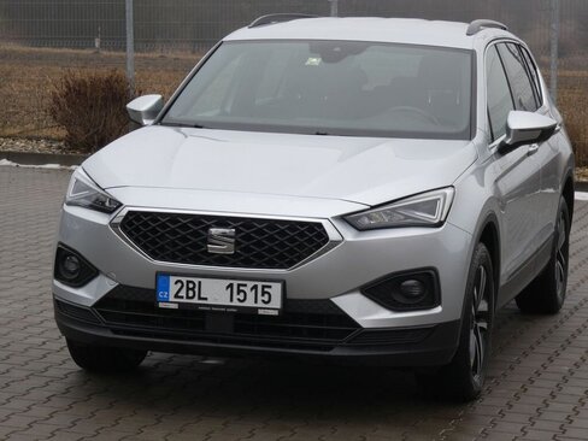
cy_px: 220
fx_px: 1784
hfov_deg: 18.7
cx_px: 294
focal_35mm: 105
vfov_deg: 14.1
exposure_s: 1/80
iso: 80
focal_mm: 18.8
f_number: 5.6
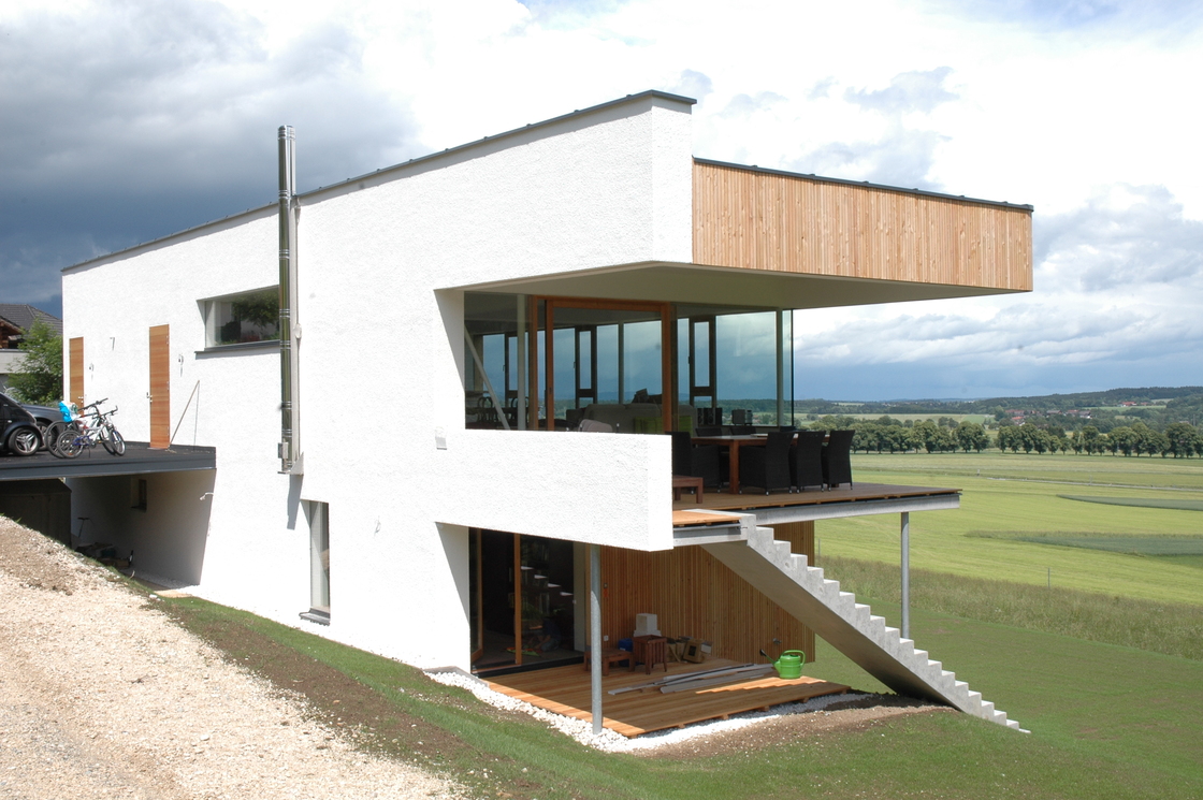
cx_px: 602
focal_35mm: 40
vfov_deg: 33.0
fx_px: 1352
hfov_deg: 48.0
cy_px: 400
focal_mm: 27
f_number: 18
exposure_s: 1/80
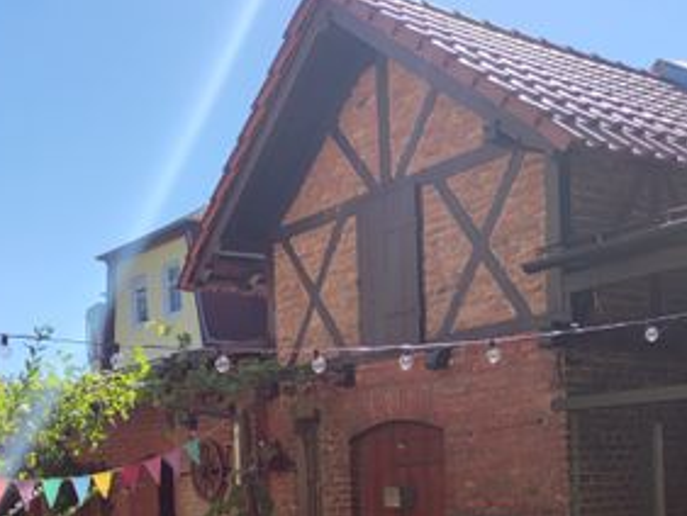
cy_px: 528
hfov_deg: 37.3
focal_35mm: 51
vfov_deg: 26.9
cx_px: 268
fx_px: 1013
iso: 50
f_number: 1.69
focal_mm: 6.72
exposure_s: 1/2693
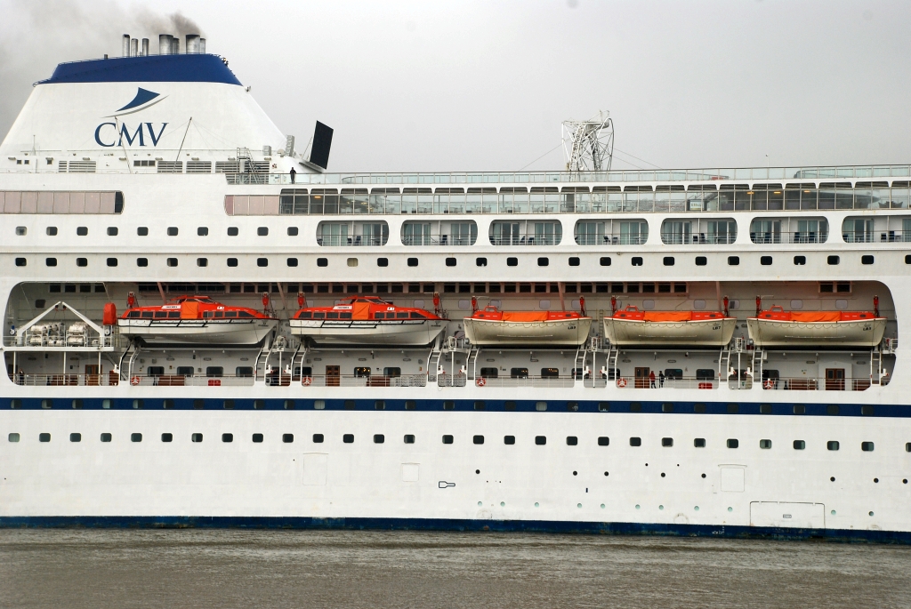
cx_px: 456
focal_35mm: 99
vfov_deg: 13.9
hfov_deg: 20.6
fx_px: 2508
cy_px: 304
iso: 200
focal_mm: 66
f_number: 10
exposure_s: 1/200
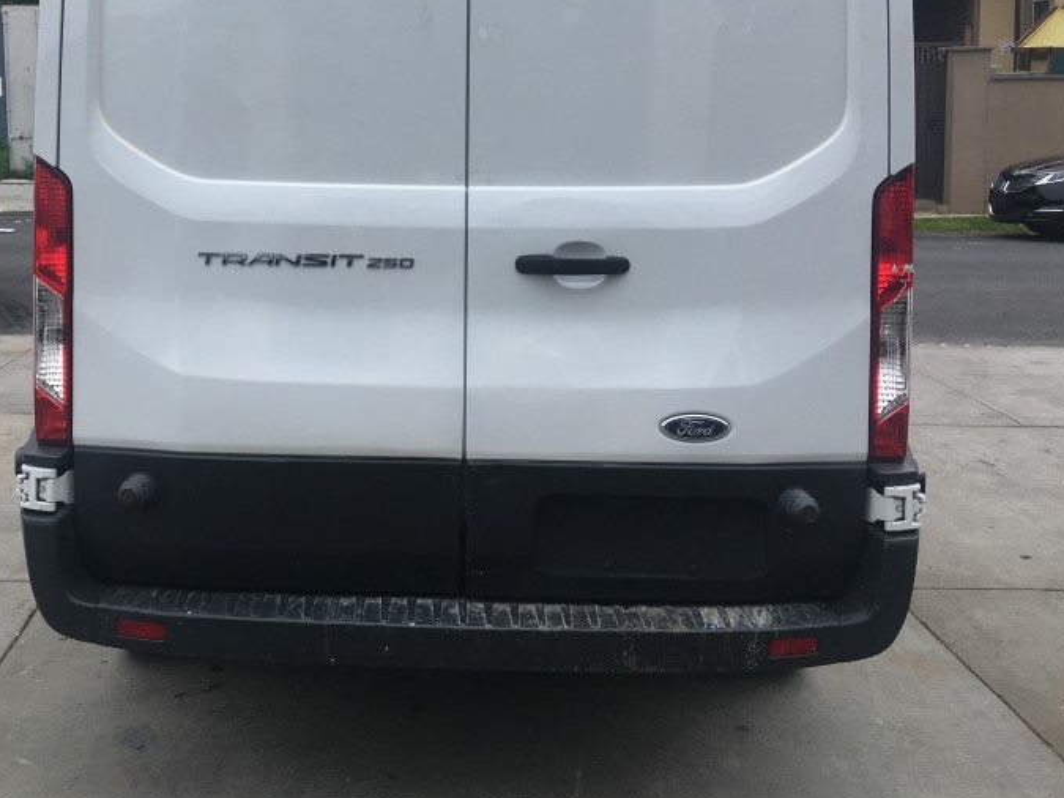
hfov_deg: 42.6
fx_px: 1352
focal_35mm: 44
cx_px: 389
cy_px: 211
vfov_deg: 32.3
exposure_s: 1/725
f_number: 2.2
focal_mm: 4.15
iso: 25
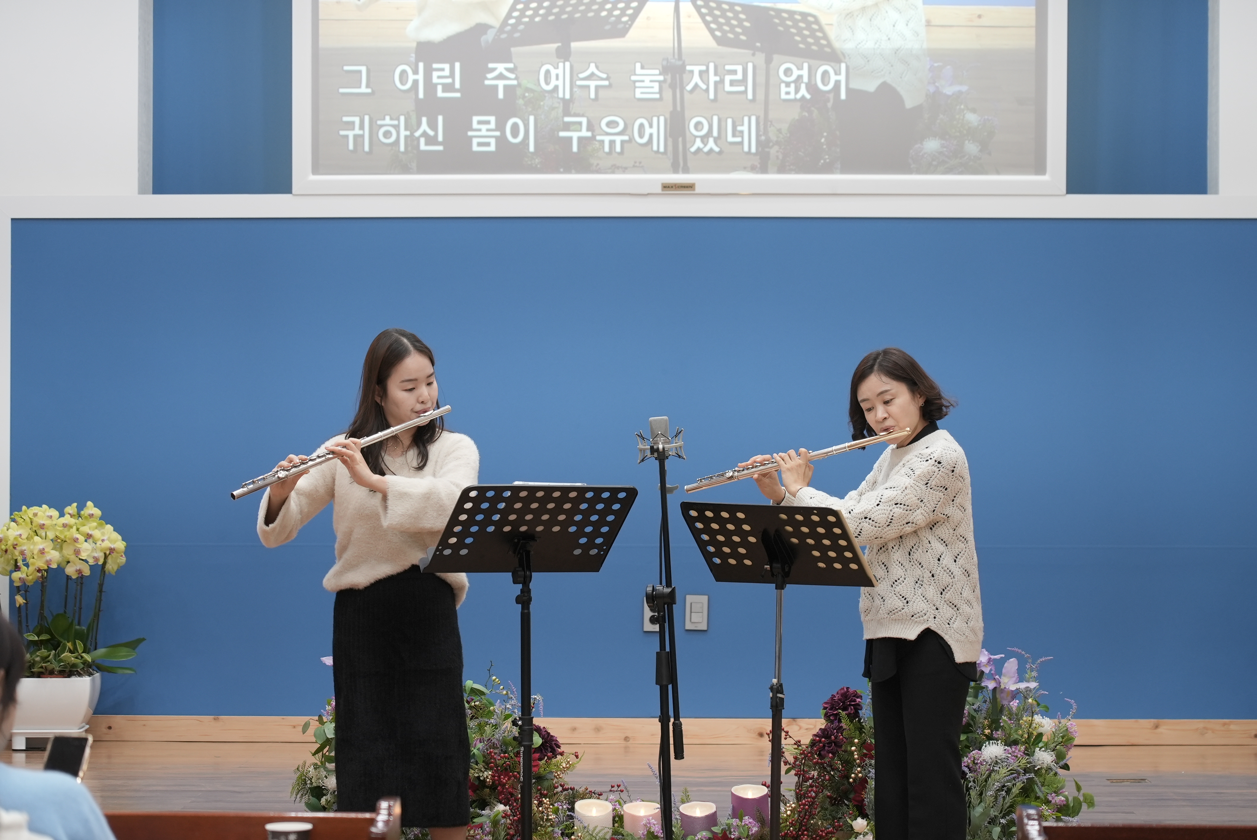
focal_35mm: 105
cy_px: 420
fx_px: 3668
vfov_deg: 13.1
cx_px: 628
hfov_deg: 19.4
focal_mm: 105
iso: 1600
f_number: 4.5
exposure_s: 1/160
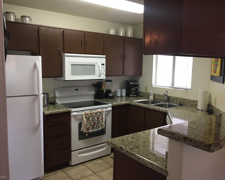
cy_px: 91
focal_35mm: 31
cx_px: 119
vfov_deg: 47.1
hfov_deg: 57.1
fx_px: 206
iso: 125
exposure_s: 1/30
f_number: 2.2
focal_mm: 4.15
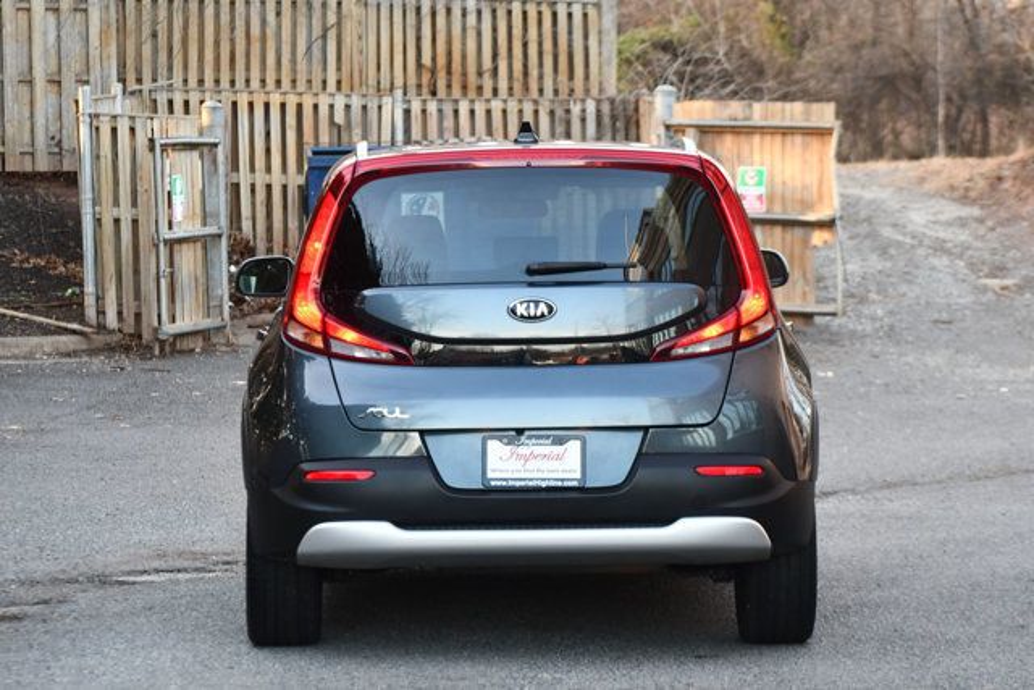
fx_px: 3706
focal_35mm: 129
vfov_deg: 10.6
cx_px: 517
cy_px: 345
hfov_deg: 15.9
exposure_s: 1/160
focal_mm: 86
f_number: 4.8
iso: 800
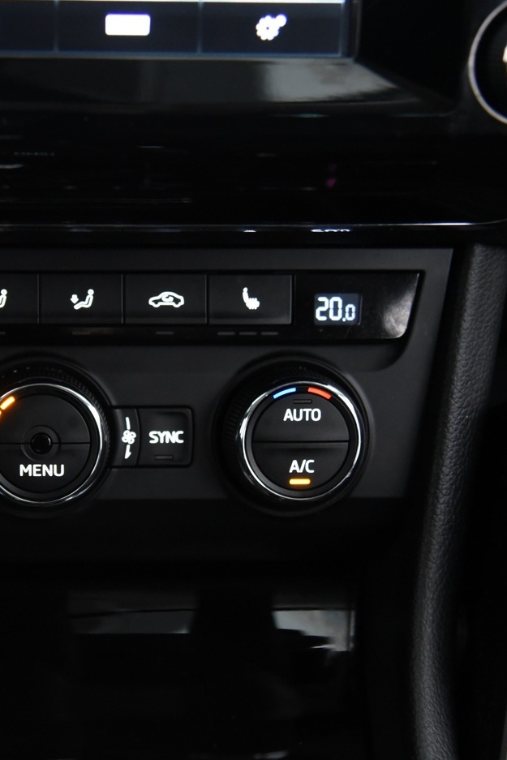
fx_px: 1605
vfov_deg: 26.6
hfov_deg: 17.7
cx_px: 41
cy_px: 368
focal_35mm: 76
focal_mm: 44
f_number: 4
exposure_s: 1/20
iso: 4000
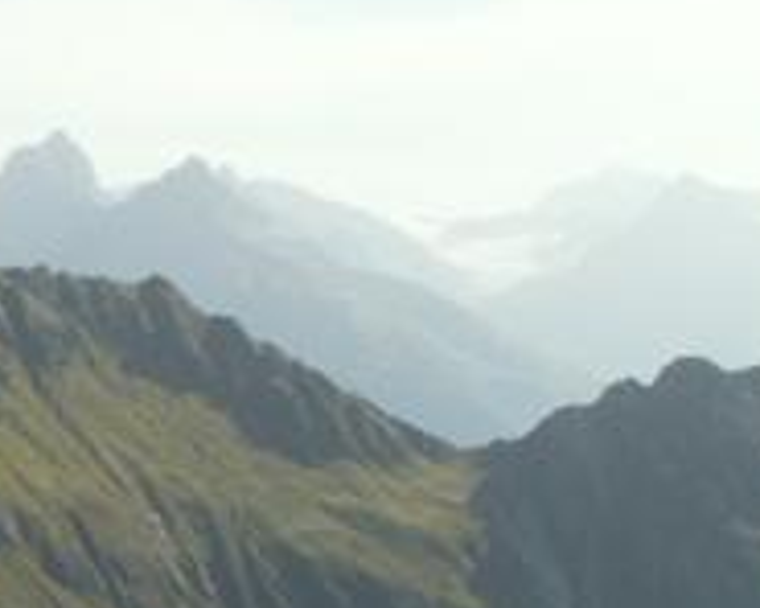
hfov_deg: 15.1
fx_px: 2654
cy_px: 530
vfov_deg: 13.0
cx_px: -366
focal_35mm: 118
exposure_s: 1/200
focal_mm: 5.86
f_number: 6.3
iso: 50
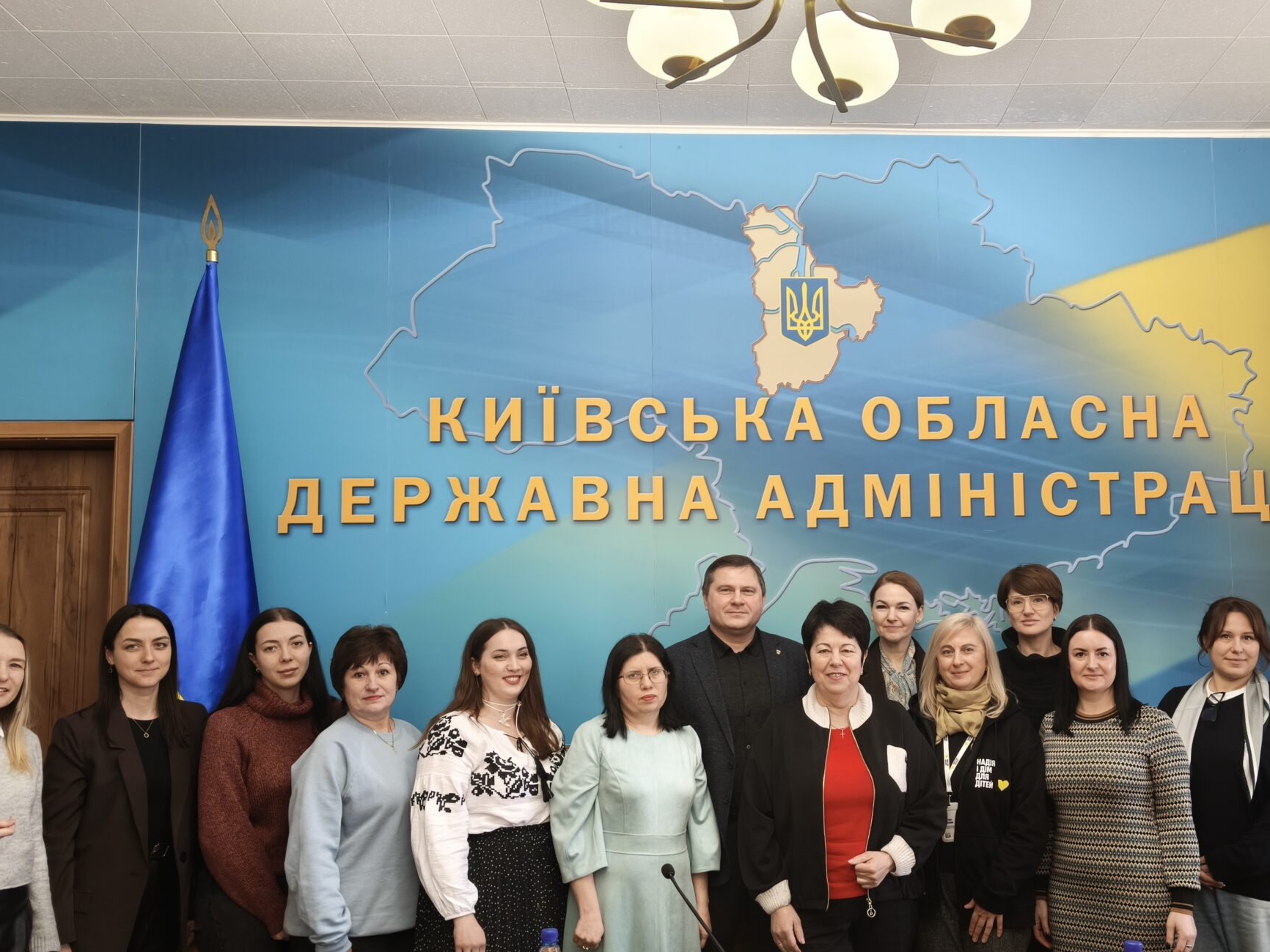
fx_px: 1247
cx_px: 782
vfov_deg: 41.7
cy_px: 534
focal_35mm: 34
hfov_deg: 53.5
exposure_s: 1/50
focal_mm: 5.35
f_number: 1.7
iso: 250
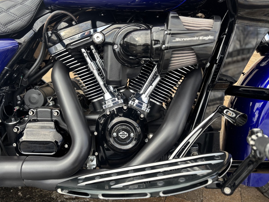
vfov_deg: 49.7
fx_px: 218
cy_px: 97
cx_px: 126
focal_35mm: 28
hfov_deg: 63.4
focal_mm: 5.96
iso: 50
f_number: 1.6
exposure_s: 1/332
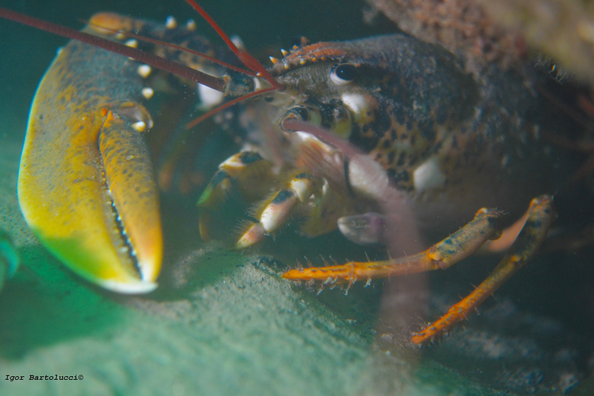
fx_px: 1485
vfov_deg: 15.2
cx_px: 297
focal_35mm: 90
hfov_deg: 22.6
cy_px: 198
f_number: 3
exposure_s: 1/40
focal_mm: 60
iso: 800
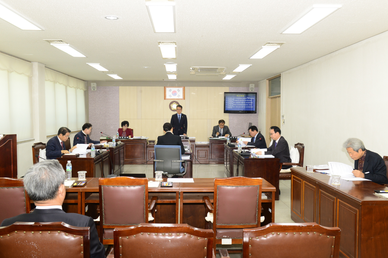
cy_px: 129
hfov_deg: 55.8
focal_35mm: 34
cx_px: 194
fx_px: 366
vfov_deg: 38.9
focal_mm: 34
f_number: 8
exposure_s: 1/60
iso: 1600
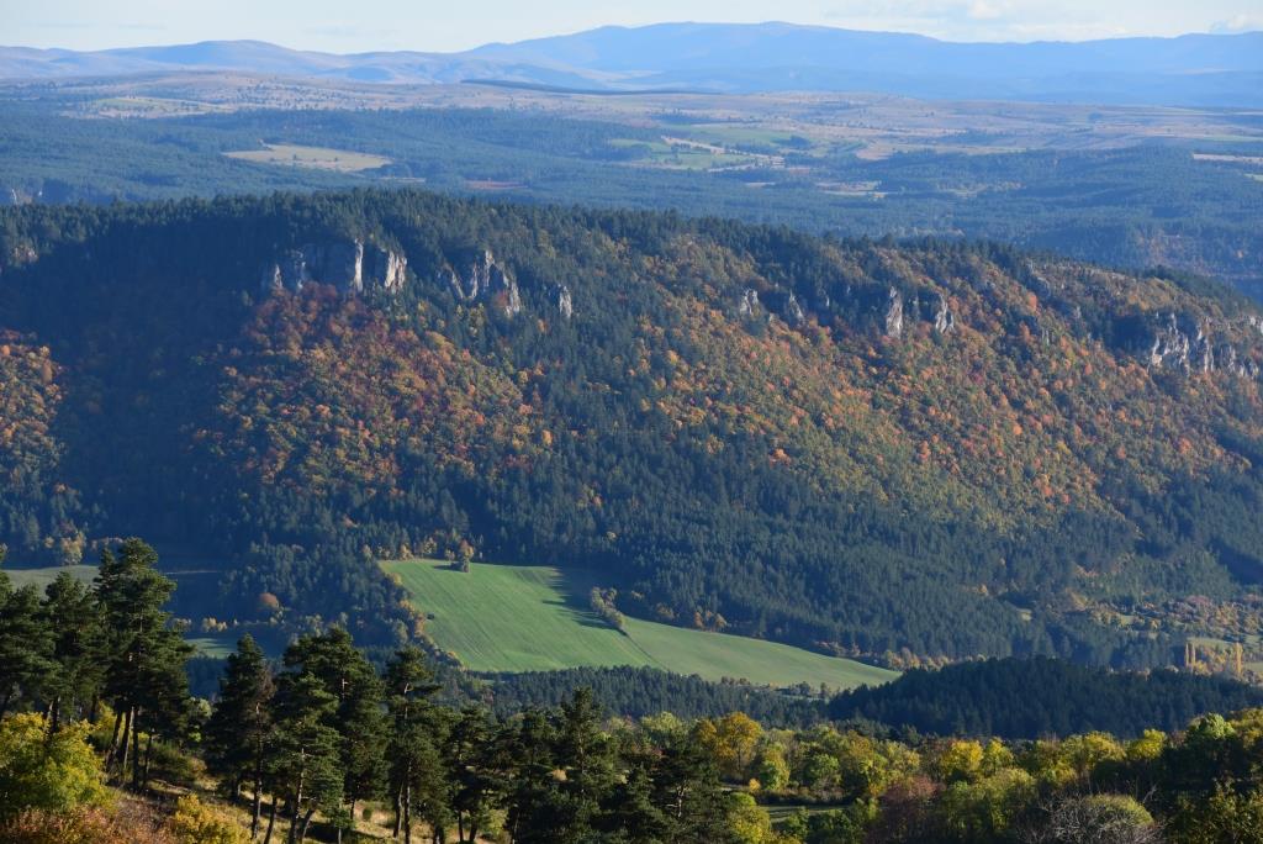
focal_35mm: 200
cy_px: 422
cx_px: 632
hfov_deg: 10.3
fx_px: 7020
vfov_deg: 6.9
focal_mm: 200
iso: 640
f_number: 9
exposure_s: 1/500
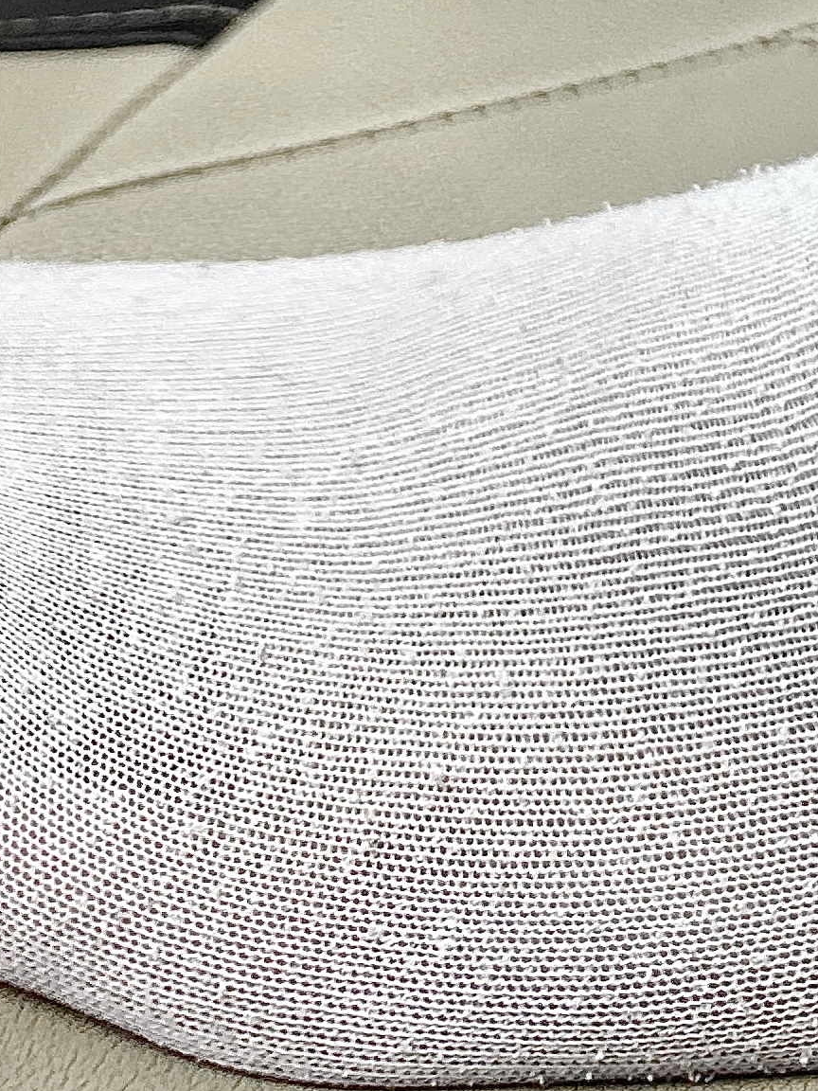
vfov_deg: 18.1
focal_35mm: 91
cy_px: -740
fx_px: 2867
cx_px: 1402
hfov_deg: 14.5
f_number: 1.5
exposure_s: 1/50
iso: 80
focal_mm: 5.7
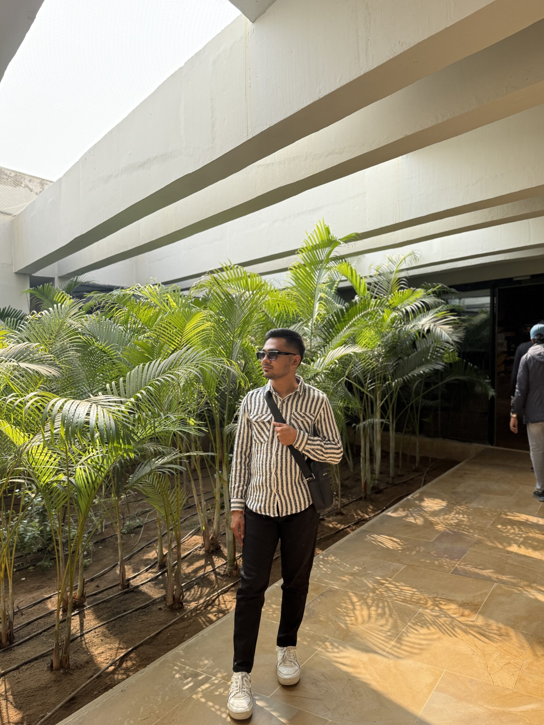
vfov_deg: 67.2
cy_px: 385
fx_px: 545
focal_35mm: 26
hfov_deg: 53.0
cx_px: 282
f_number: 1.78
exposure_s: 1/757
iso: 100
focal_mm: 6.76
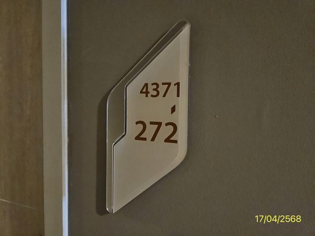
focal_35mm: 23
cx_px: 158
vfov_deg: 58.9
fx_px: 209
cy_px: 118
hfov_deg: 73.9
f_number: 1.8
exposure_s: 1/25
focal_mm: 5.4
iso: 1250
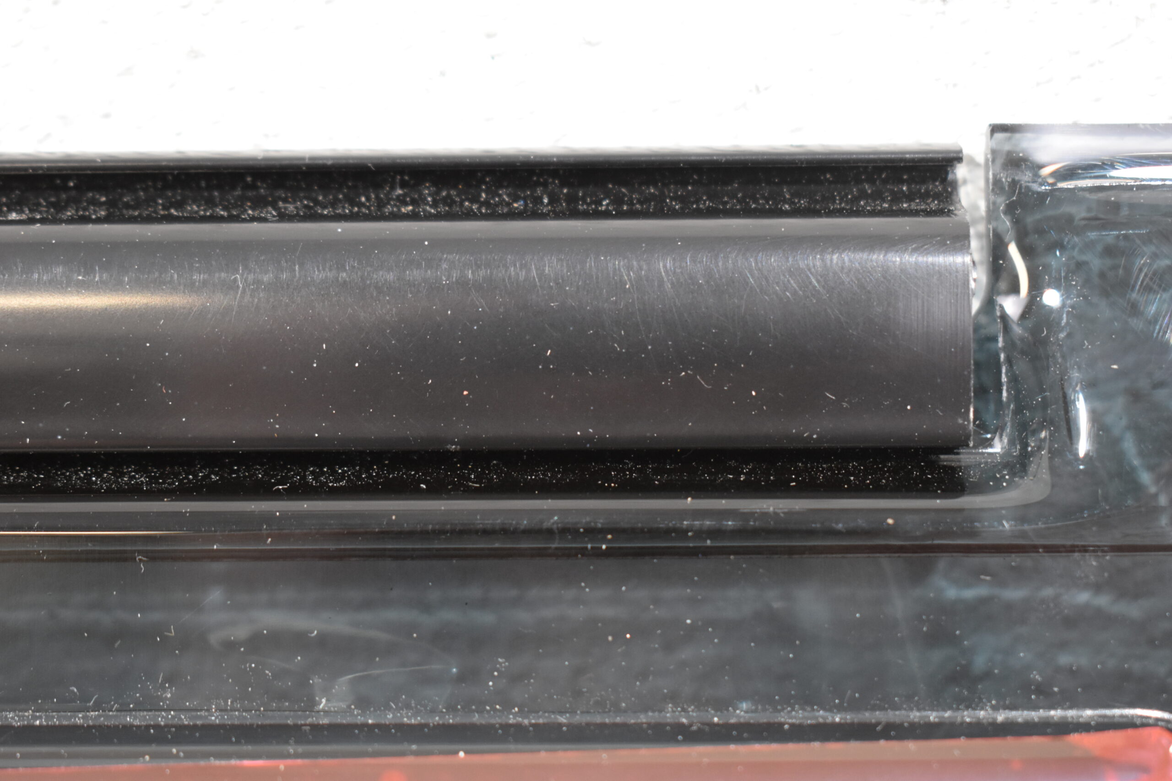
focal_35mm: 69
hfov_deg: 29.2
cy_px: 390
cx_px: 586
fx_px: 2246
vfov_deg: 19.7
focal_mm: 46
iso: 1600
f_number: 5.3
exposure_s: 1/60
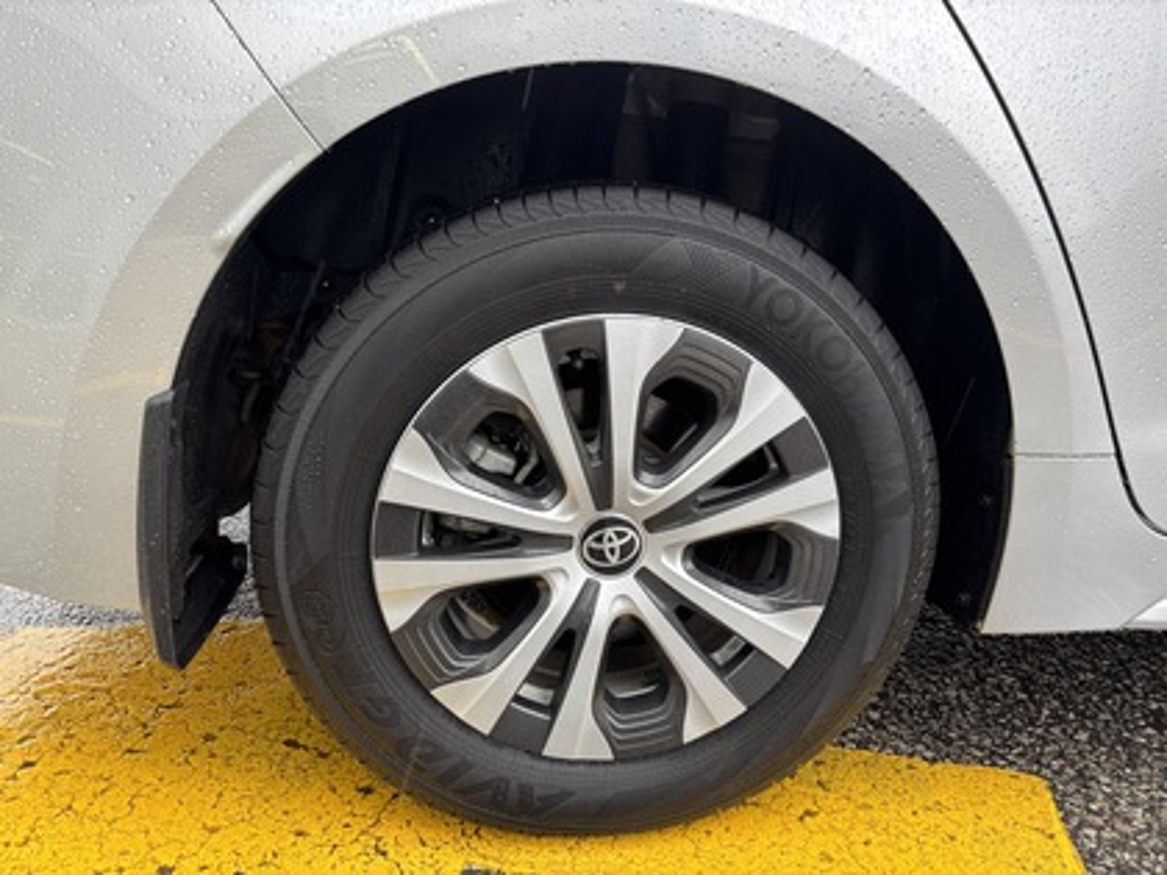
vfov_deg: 53.1
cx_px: 584
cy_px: 438
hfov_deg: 67.3
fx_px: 877
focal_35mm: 26
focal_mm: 5.96
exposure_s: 1/121
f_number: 1.6
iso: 100
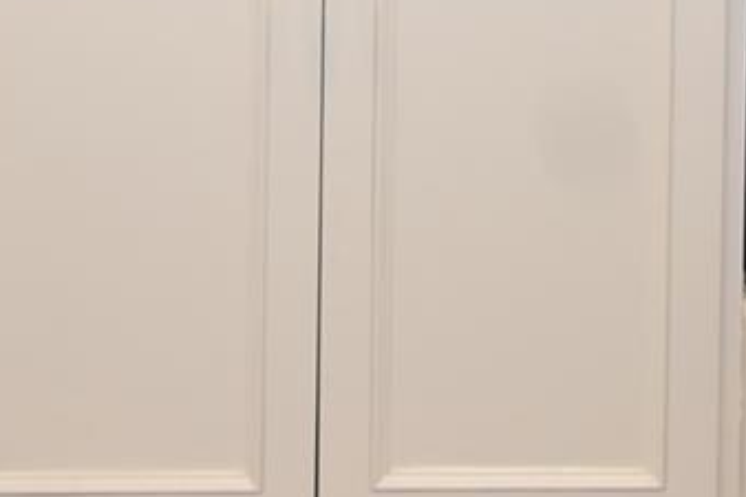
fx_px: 1470
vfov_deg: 15.0
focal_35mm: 71
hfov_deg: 28.1
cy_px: -539
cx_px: 545
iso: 220
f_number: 4
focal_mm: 10
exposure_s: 1/60
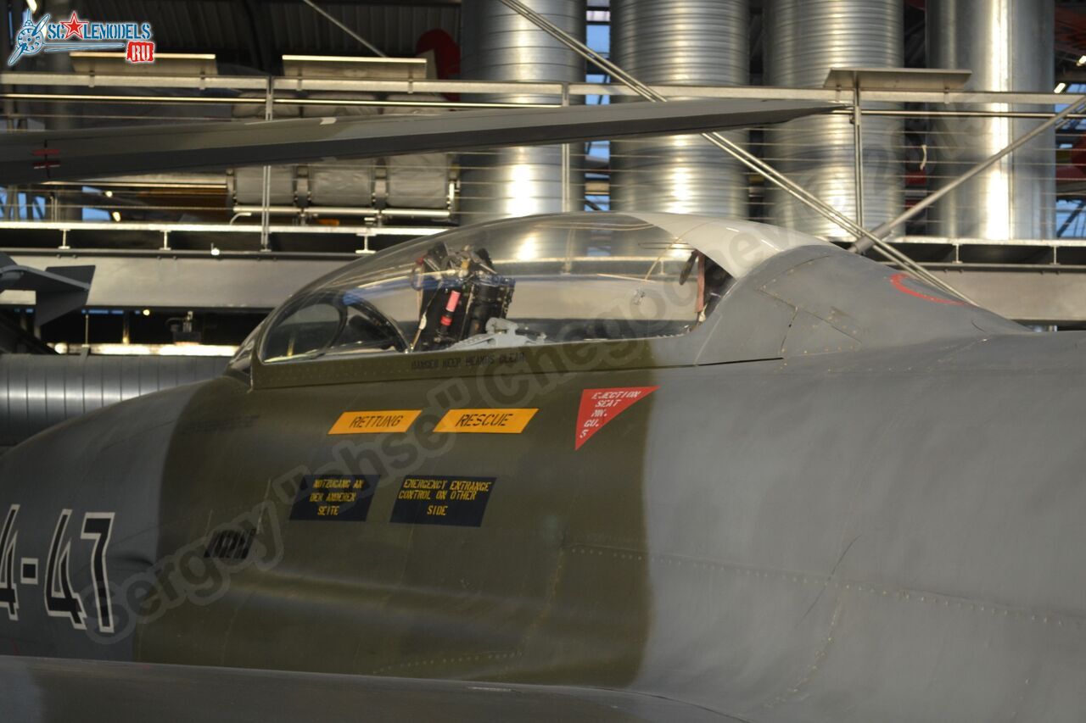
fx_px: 2488
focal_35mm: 82
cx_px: 543
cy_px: 362
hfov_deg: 24.6
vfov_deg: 16.5
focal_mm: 55
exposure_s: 1/80
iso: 400
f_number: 5.6
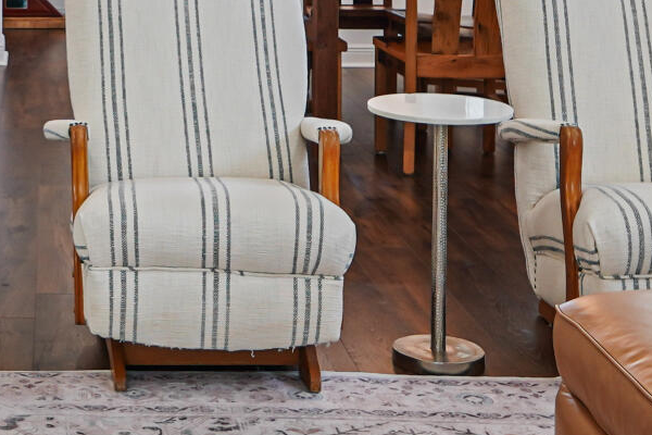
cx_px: 1
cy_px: -140
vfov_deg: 15.1
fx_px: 1562
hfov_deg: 22.7
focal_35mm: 86
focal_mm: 11.5
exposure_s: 1/15
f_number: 4
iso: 100
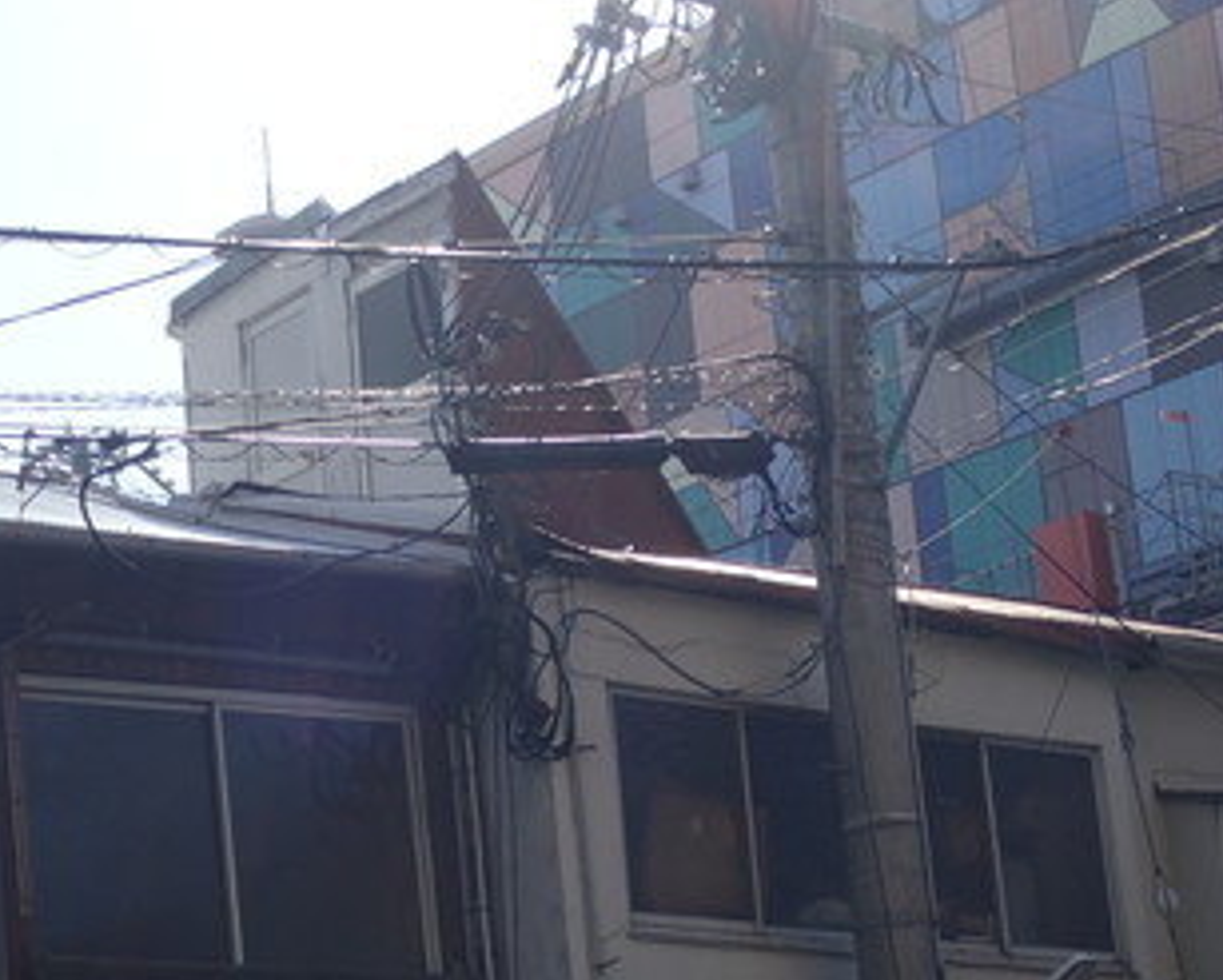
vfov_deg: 16.5
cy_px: 606
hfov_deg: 20.5
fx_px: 3368
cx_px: 343
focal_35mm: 93
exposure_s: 1/500
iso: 100
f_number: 5
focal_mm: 11.78
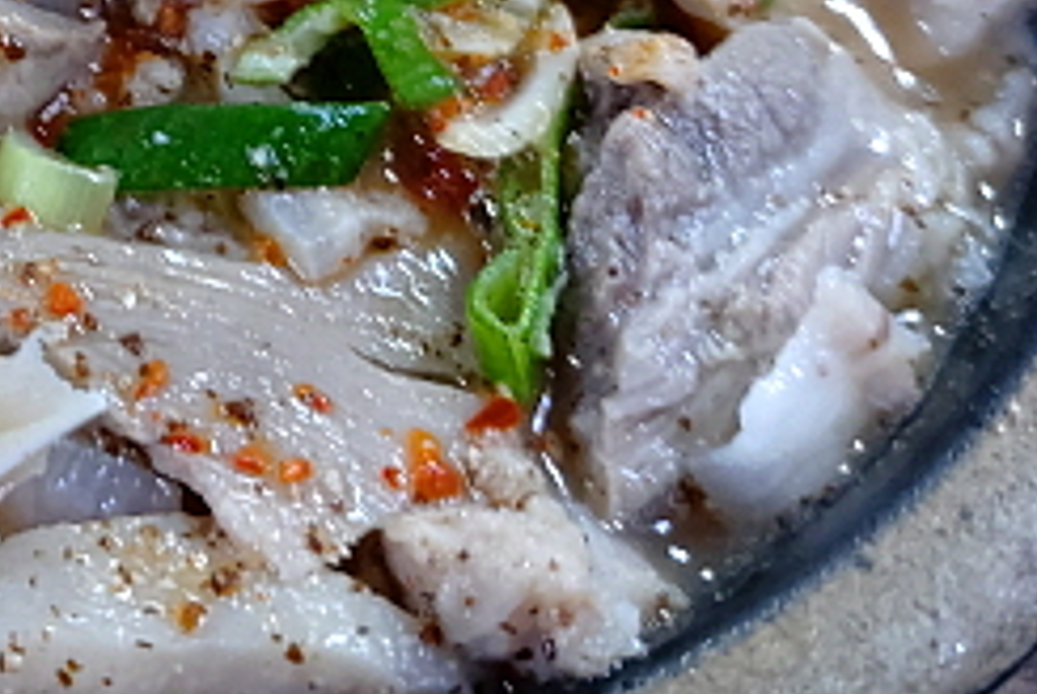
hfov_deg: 29.0
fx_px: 1846
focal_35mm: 64
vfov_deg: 20.1
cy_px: -112
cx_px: -42
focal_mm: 4.58
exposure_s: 1/24
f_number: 2
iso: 250
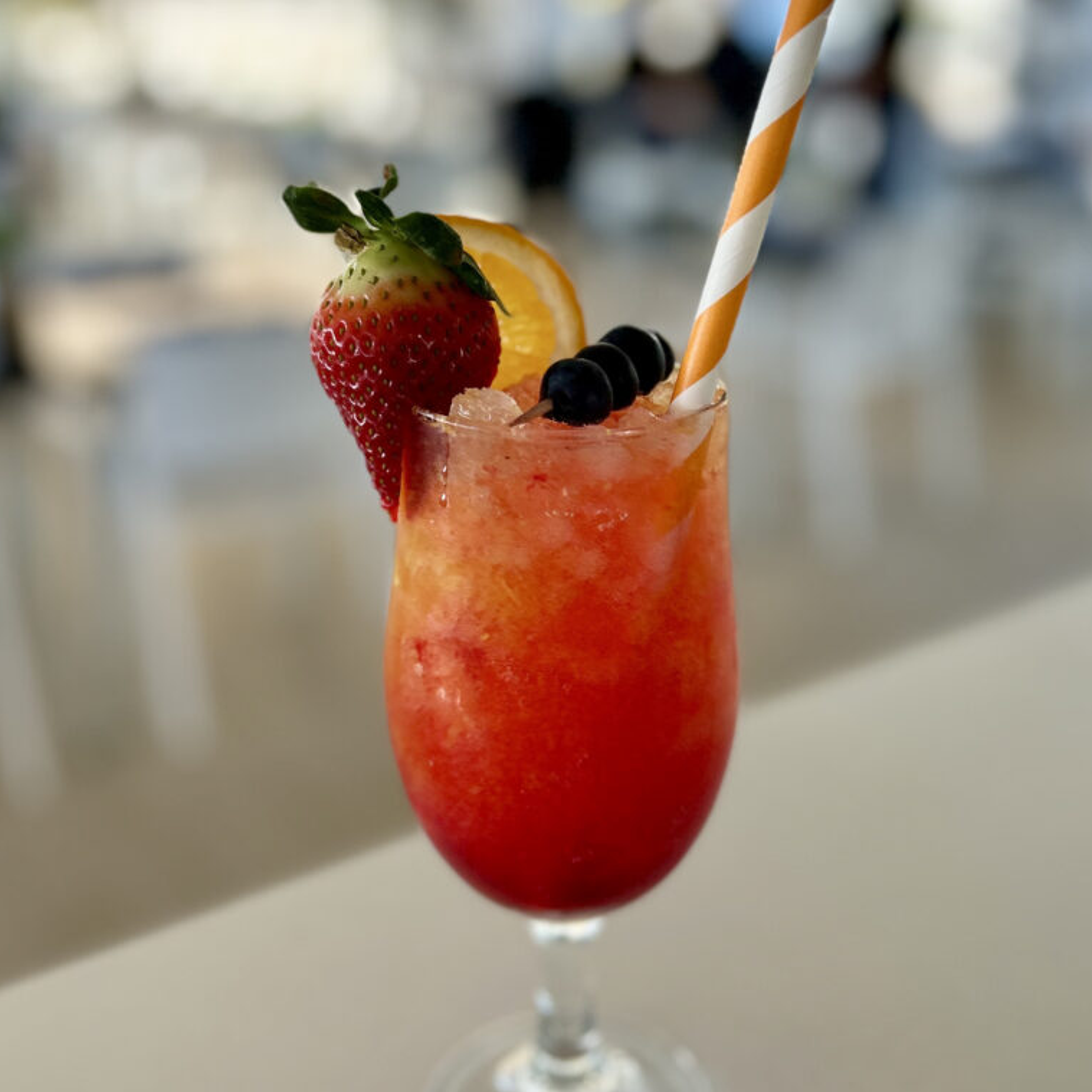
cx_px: 550
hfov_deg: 52.5
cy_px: 552
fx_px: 1106
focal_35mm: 31
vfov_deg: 52.5
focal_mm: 5.7
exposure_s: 1/575
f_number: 1.5
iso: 50
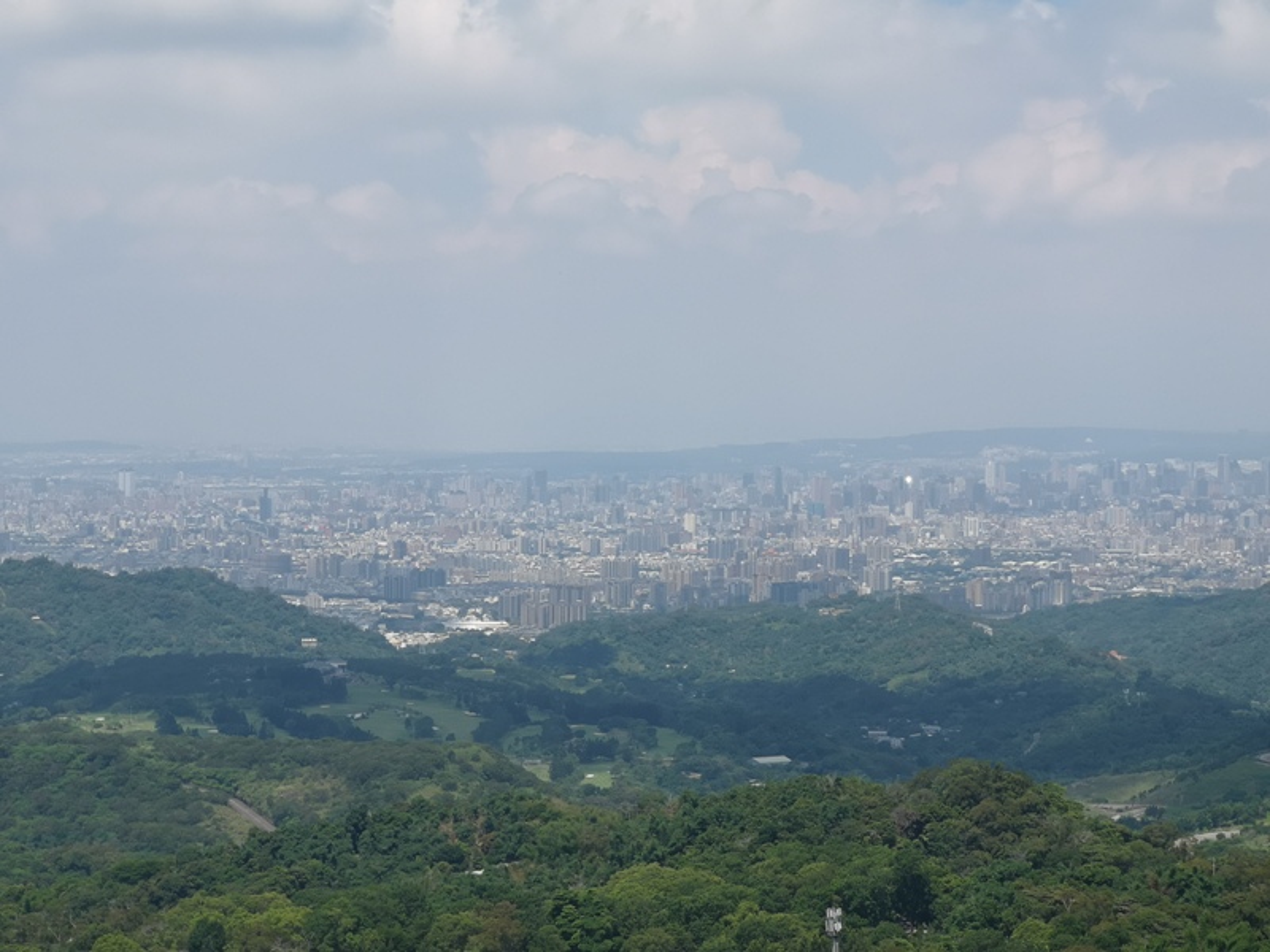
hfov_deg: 21.5
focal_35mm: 91
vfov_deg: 16.2
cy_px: 476
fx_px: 3339
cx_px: 635
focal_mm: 7.48
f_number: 2.4
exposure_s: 1/1689
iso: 50
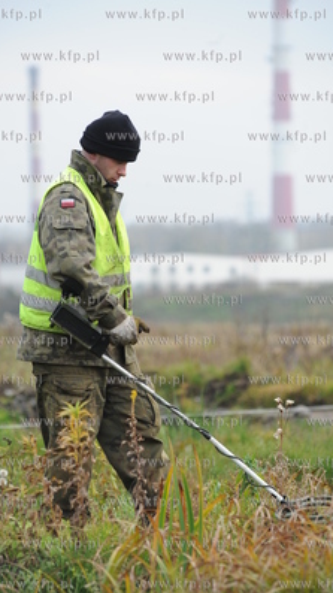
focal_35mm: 211
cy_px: 297
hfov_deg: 5.7
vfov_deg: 10.2
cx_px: 155
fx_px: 3316
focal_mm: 200
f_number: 5.6
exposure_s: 1/200
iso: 400
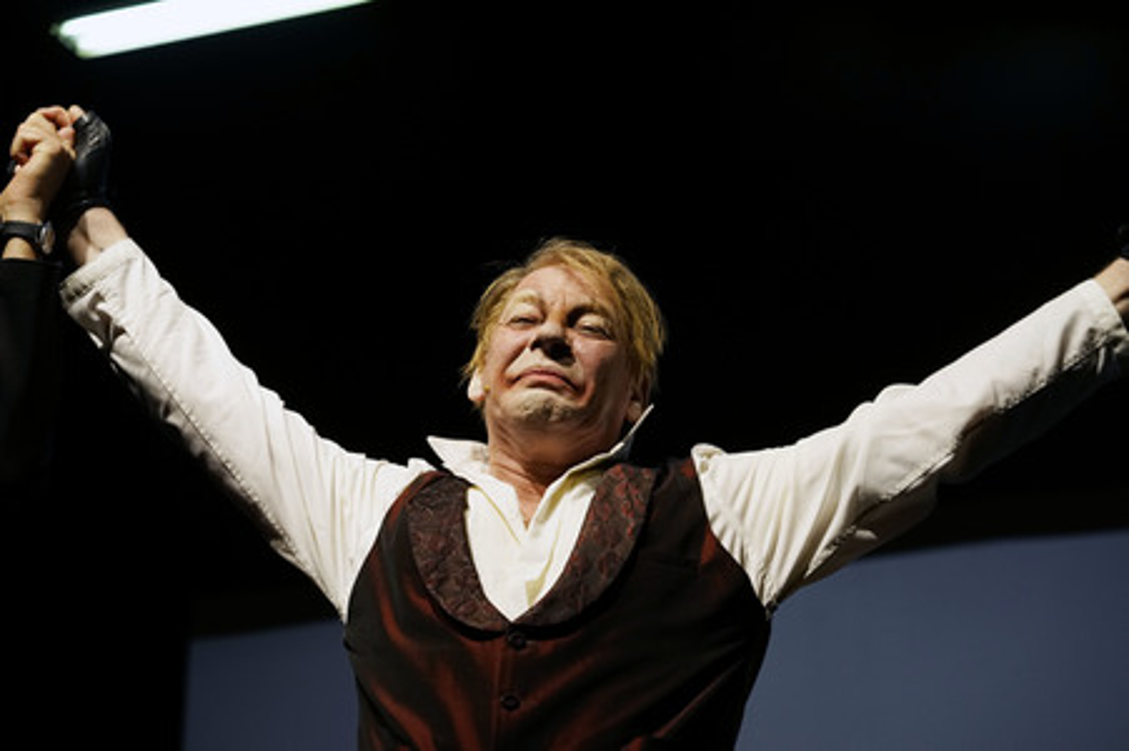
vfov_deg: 16.0
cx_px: 564
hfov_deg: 23.9
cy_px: 376
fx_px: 2664
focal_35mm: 85
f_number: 5
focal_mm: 85
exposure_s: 1/400
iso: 1600
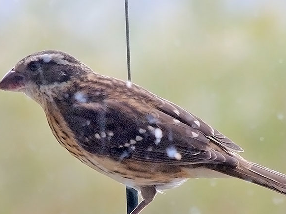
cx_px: 135
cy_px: 130
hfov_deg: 1.4
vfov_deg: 1.1
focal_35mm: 1375
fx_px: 11356
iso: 800
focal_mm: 180
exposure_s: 1/80
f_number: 5.9
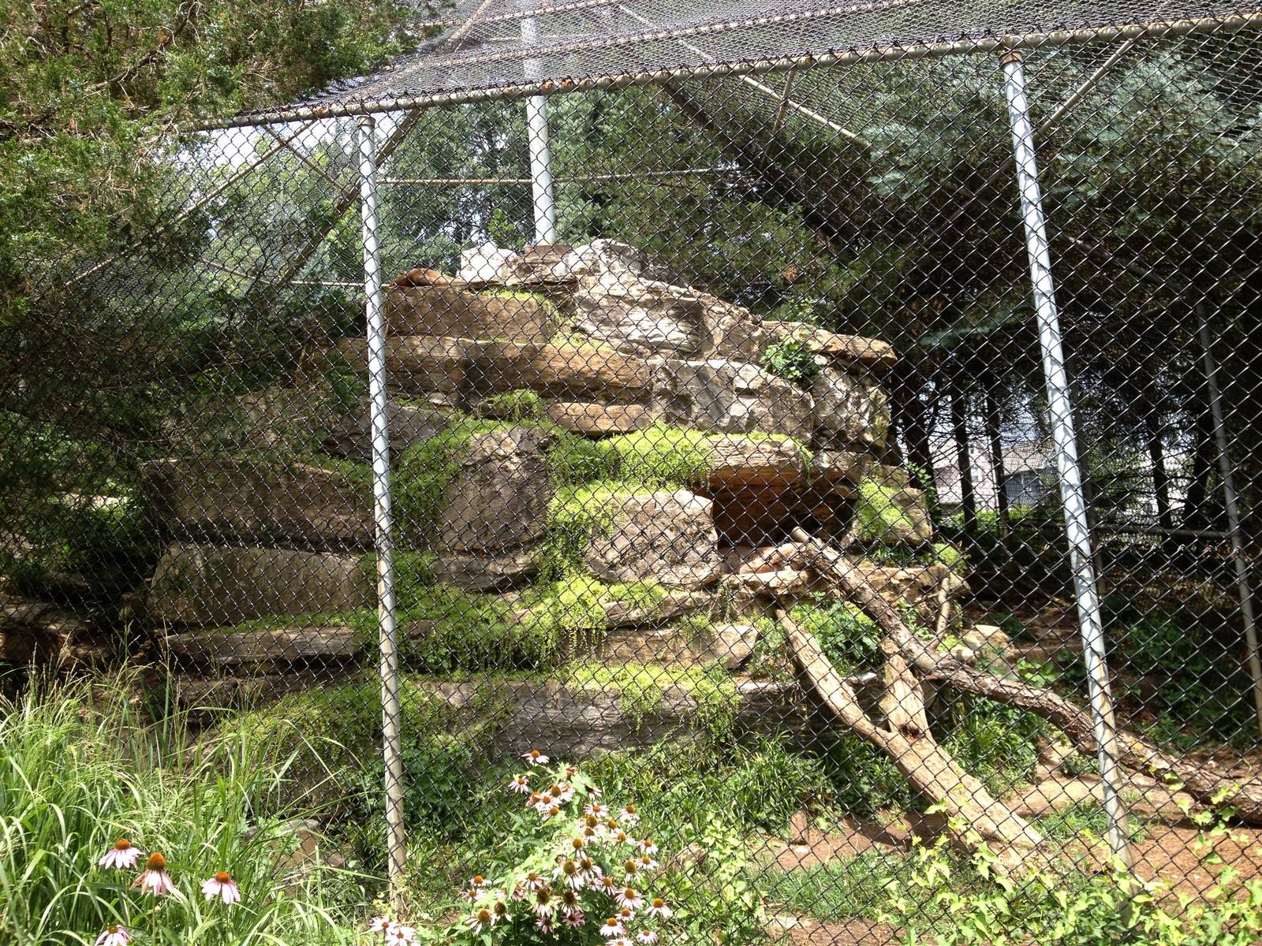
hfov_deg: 52.6
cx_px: 631
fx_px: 1276
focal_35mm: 35
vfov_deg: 40.7
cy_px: 473
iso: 64
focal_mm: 4.28
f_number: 2.4
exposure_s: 1/642
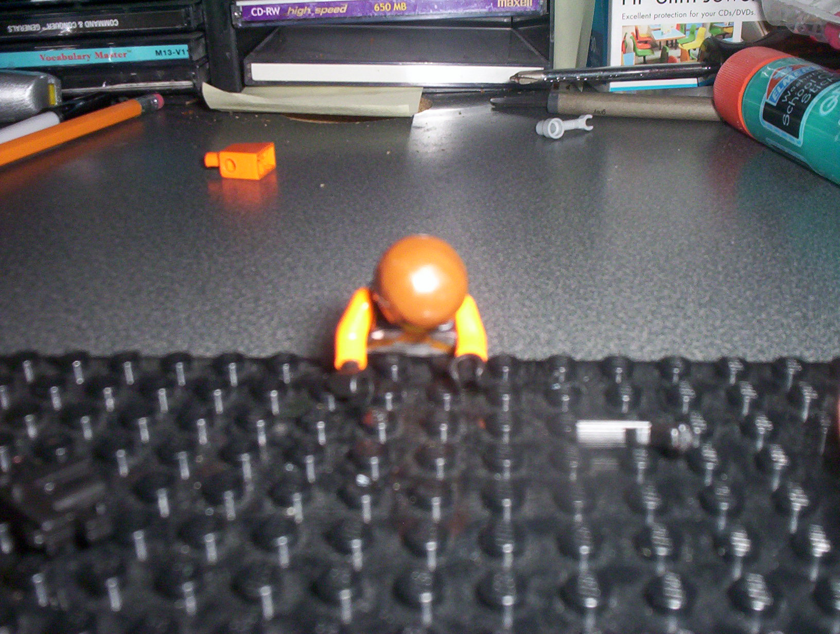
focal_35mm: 38
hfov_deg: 48.9
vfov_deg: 37.9
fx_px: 924
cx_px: 420
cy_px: 317
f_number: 4.5
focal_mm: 4.99
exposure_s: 1/60
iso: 140
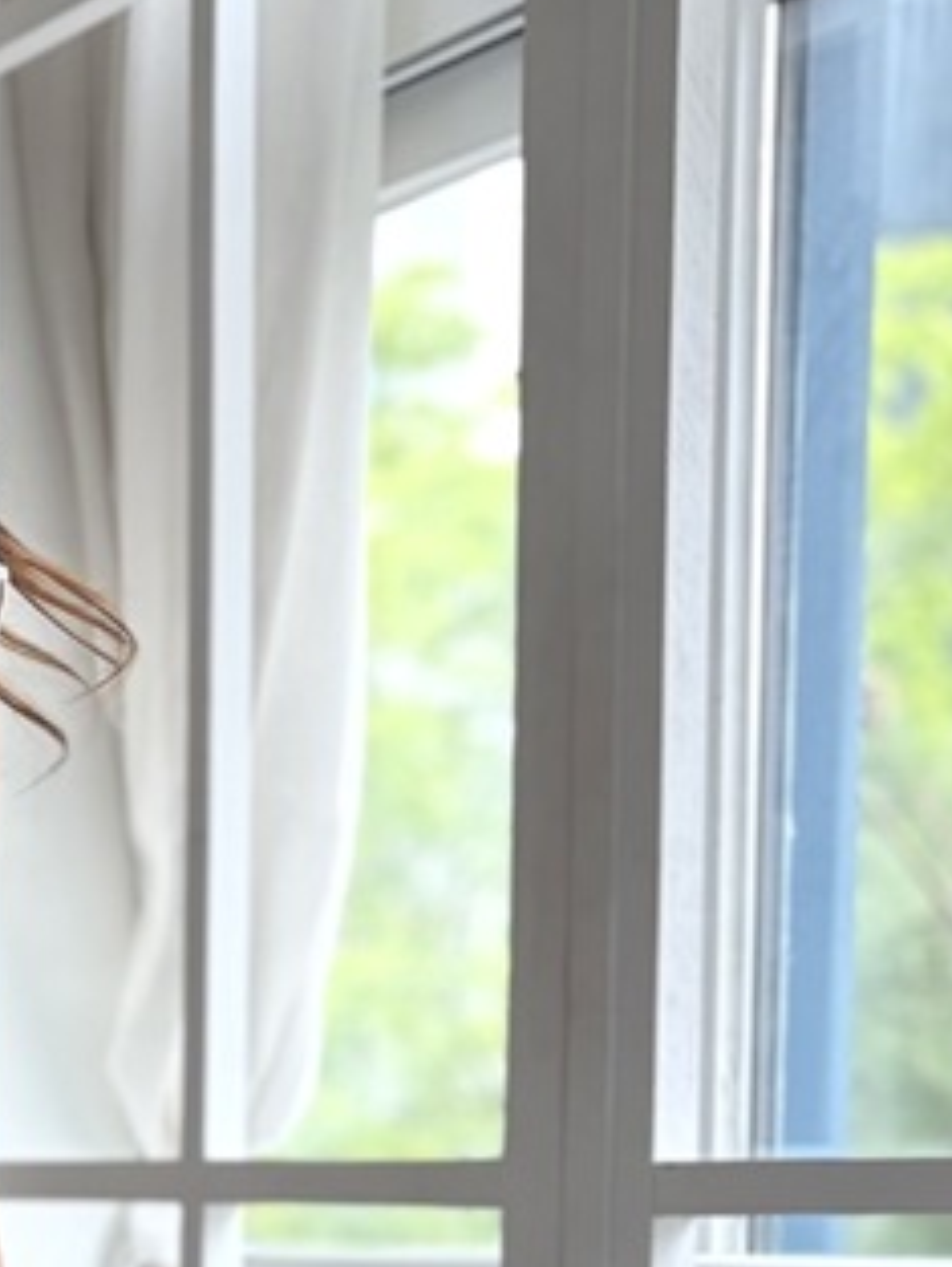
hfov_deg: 16.7
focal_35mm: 83
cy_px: 1975
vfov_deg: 19.9
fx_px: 3041
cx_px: -316
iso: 64
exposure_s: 1/194
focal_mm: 5.96
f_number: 1.6
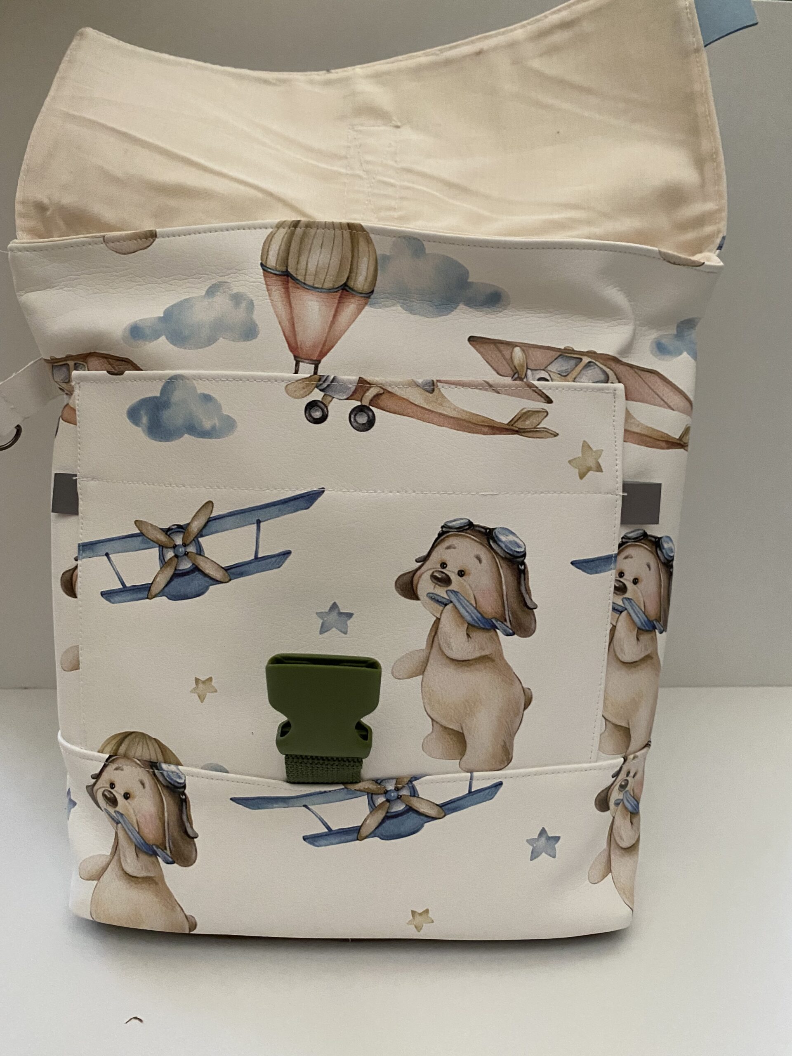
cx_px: 396
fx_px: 793
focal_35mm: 26
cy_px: 528
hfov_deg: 53.1
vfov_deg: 67.3
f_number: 1.8
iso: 500
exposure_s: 1/60
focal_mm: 4.25
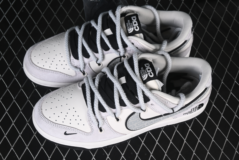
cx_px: 120
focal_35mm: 75
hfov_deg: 27.0
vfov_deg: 18.2
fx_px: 498
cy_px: 80
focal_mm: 50
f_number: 7.1
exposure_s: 1/60
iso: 160
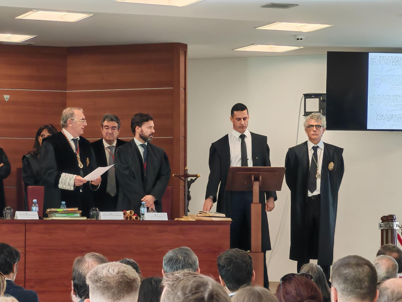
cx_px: 201
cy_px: 150
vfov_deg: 10.6
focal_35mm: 140
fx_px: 1625
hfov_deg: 14.1
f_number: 2.4
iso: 160
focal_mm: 8.67
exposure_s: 1/50
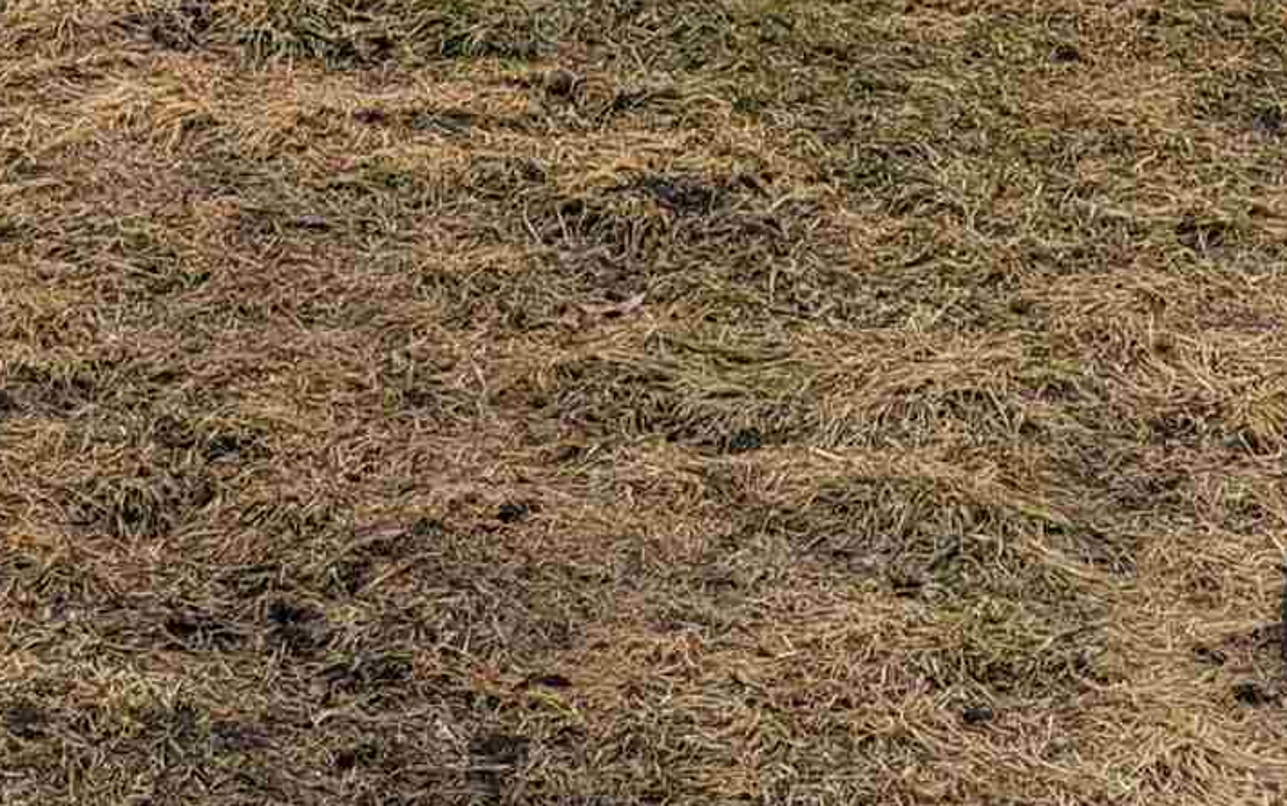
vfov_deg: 9.8
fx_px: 4176
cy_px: -1089
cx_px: -282
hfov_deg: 16.7
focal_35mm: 119
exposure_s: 1/323
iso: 40
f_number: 1.8
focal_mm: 5.4
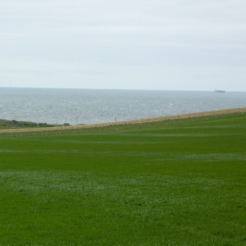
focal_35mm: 176
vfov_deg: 9.9
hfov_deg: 9.9
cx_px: 87
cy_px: 123
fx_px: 1415
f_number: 3.7
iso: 80
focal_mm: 26.8
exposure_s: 1/125
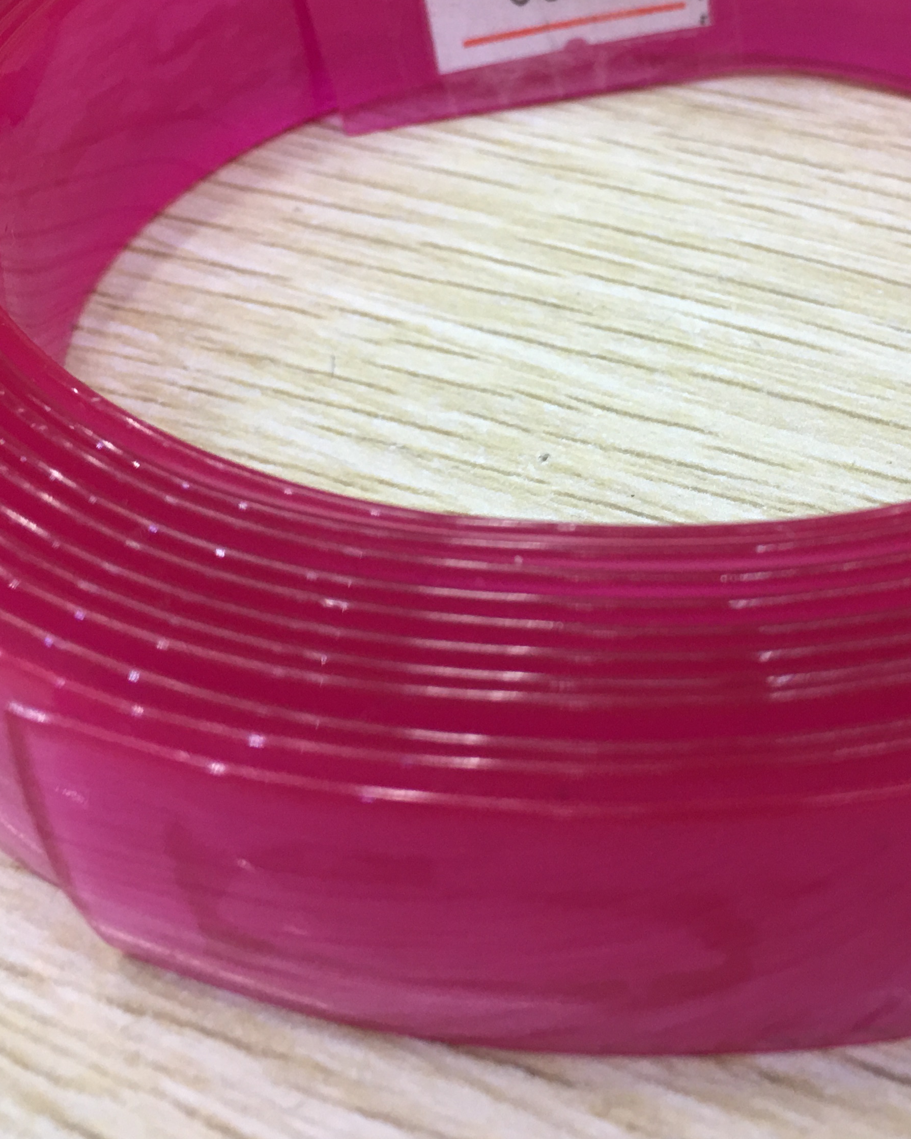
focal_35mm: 51
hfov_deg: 29.3
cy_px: 413
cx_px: 656
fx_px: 1719
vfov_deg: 36.4
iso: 40
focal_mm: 4.15
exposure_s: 1/17
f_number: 2.2
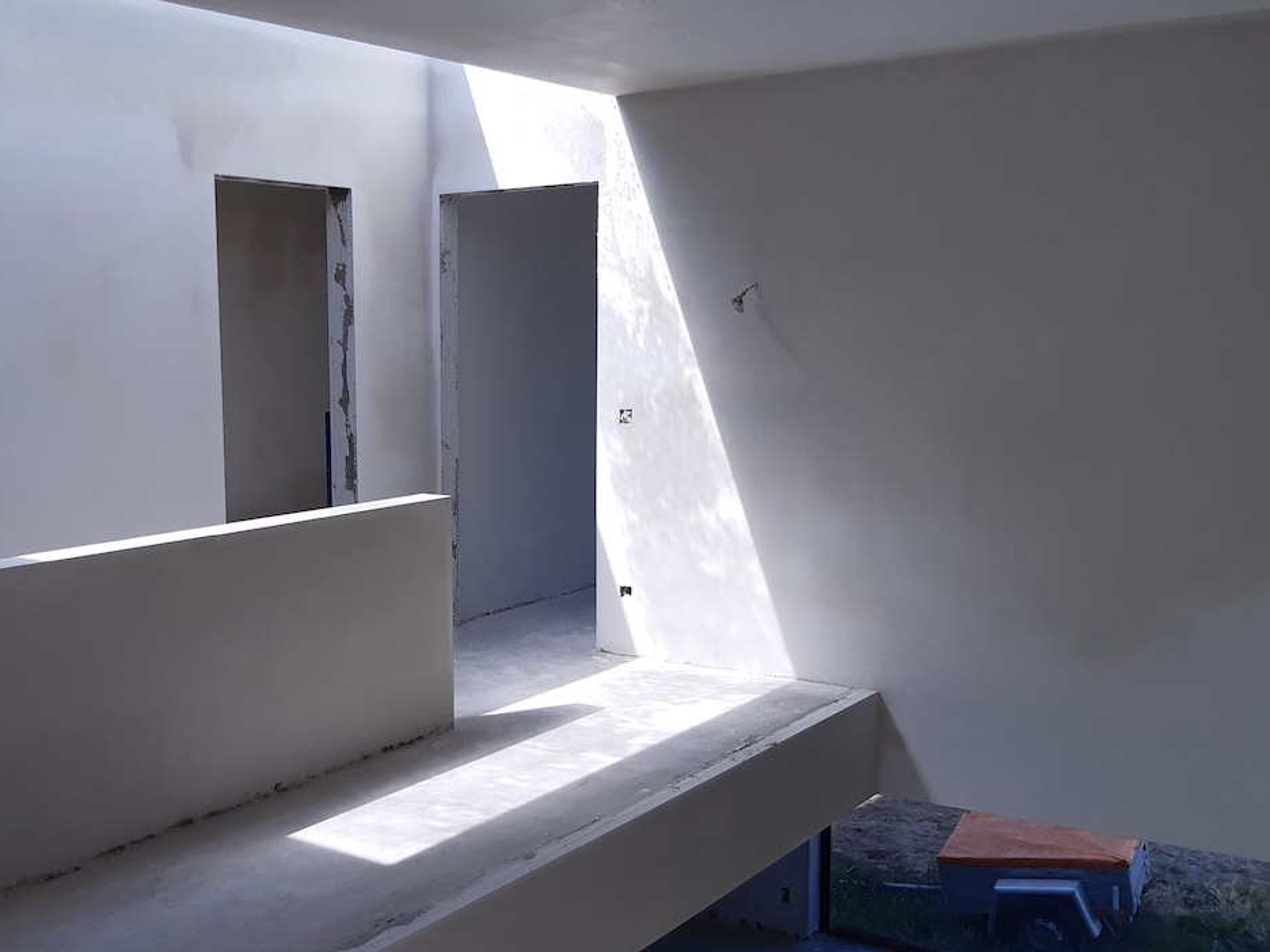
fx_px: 1468
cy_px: 526
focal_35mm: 40
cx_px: 374
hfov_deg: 45.7
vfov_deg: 35.9
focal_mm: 3.92
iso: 40
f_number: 1.7
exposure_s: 1/1277
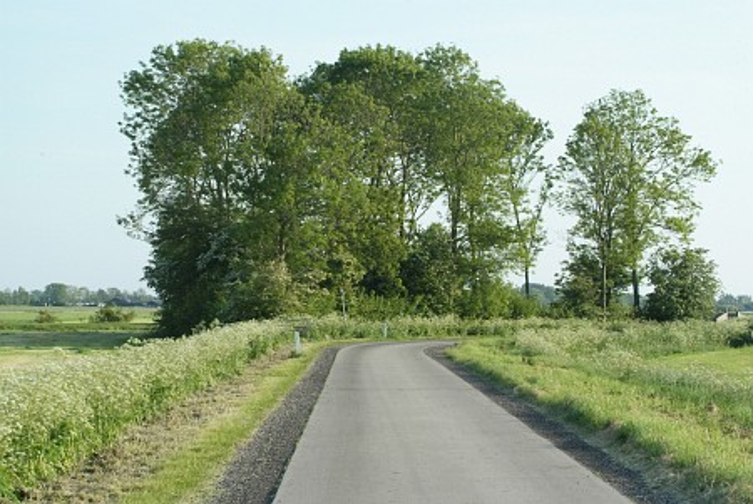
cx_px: 376
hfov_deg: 21.9
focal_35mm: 93
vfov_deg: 14.7
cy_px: 252
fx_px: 1947
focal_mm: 62
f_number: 16
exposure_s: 1/90
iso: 400
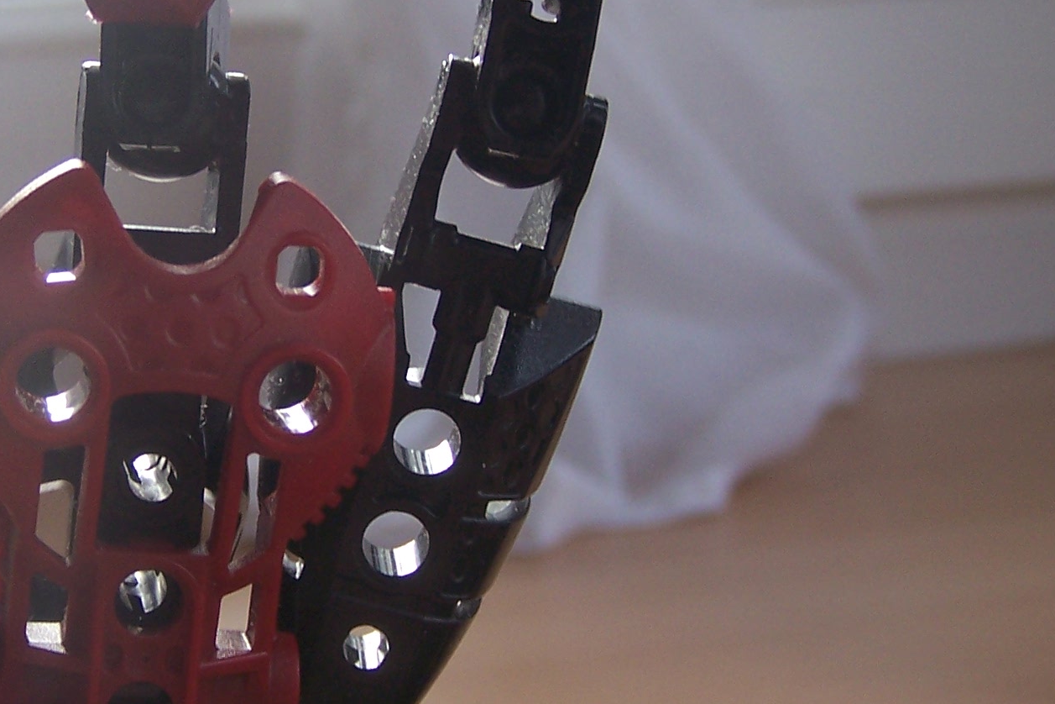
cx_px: 272
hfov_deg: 24.8
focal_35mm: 81
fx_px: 2374
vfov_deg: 16.8
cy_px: 299
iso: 80
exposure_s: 1/125
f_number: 2.8
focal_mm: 6.3
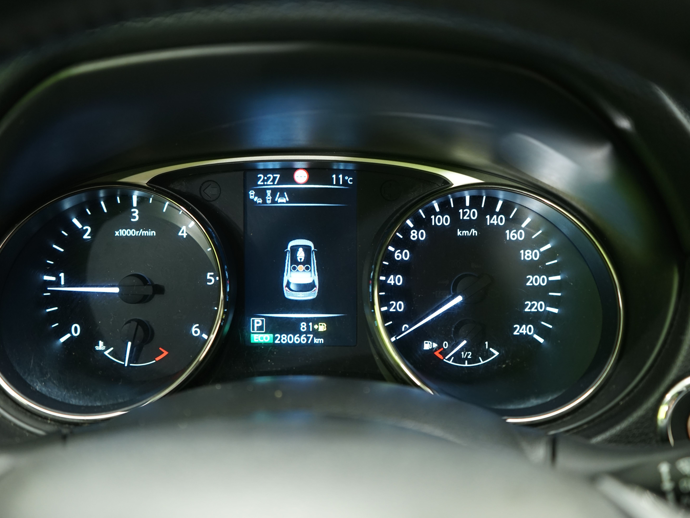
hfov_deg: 53.8
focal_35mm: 34
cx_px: 304
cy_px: 259
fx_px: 678
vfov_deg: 41.8
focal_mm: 31
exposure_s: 1/13
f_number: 3.5
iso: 800
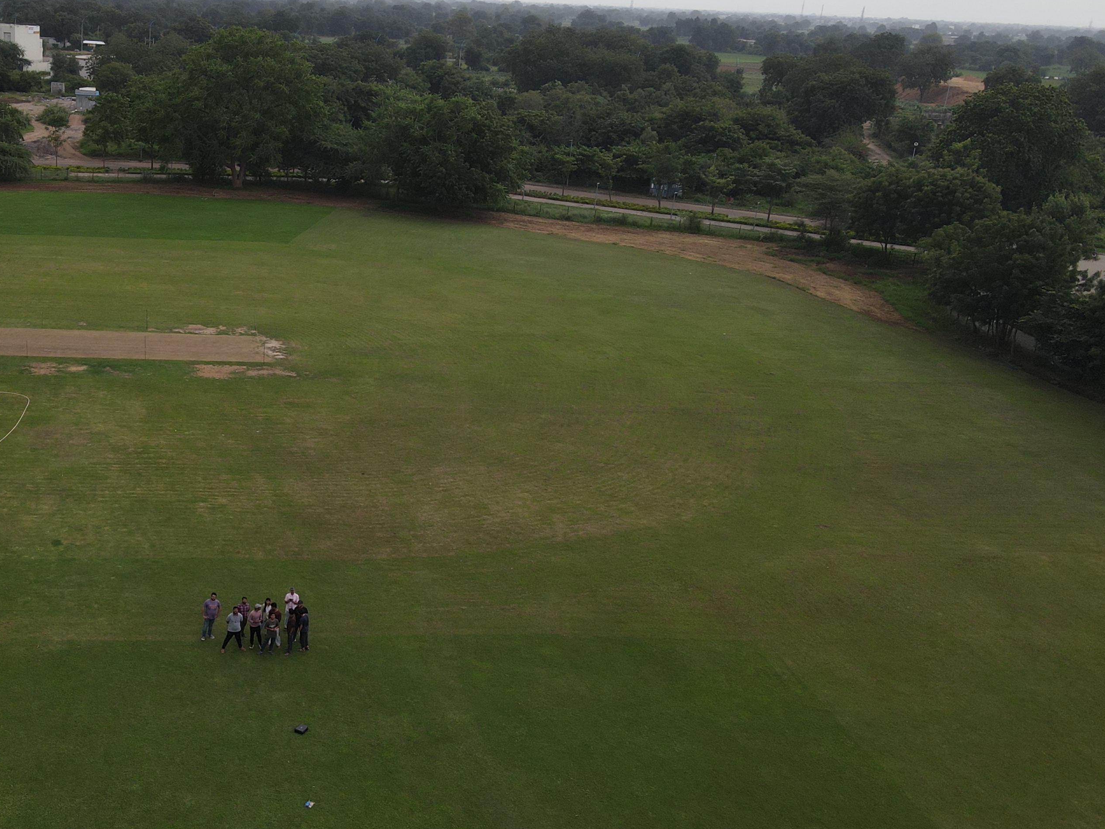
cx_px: 255
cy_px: 406
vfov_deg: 37.7
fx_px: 1213
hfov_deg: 46.9
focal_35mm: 38
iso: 100
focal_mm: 4.5
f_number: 2.8
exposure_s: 1/500
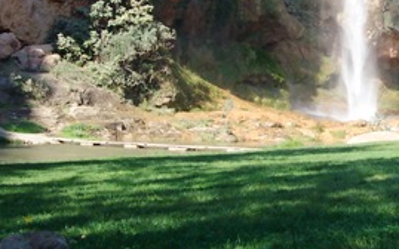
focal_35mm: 92
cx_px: 378
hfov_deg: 21.9
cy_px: 11
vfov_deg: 14.0
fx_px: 1000
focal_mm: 8
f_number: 4.8
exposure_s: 1/250
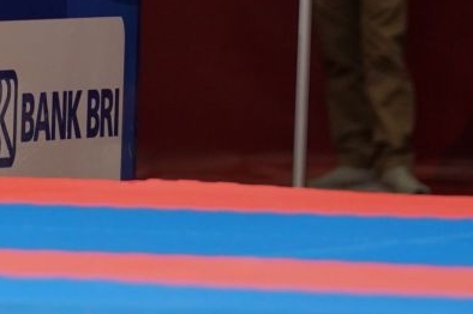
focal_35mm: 1029
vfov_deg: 1.3
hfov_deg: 2.0
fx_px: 13508
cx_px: -164
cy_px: -302
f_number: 4
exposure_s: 1/500
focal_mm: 225
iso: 1250
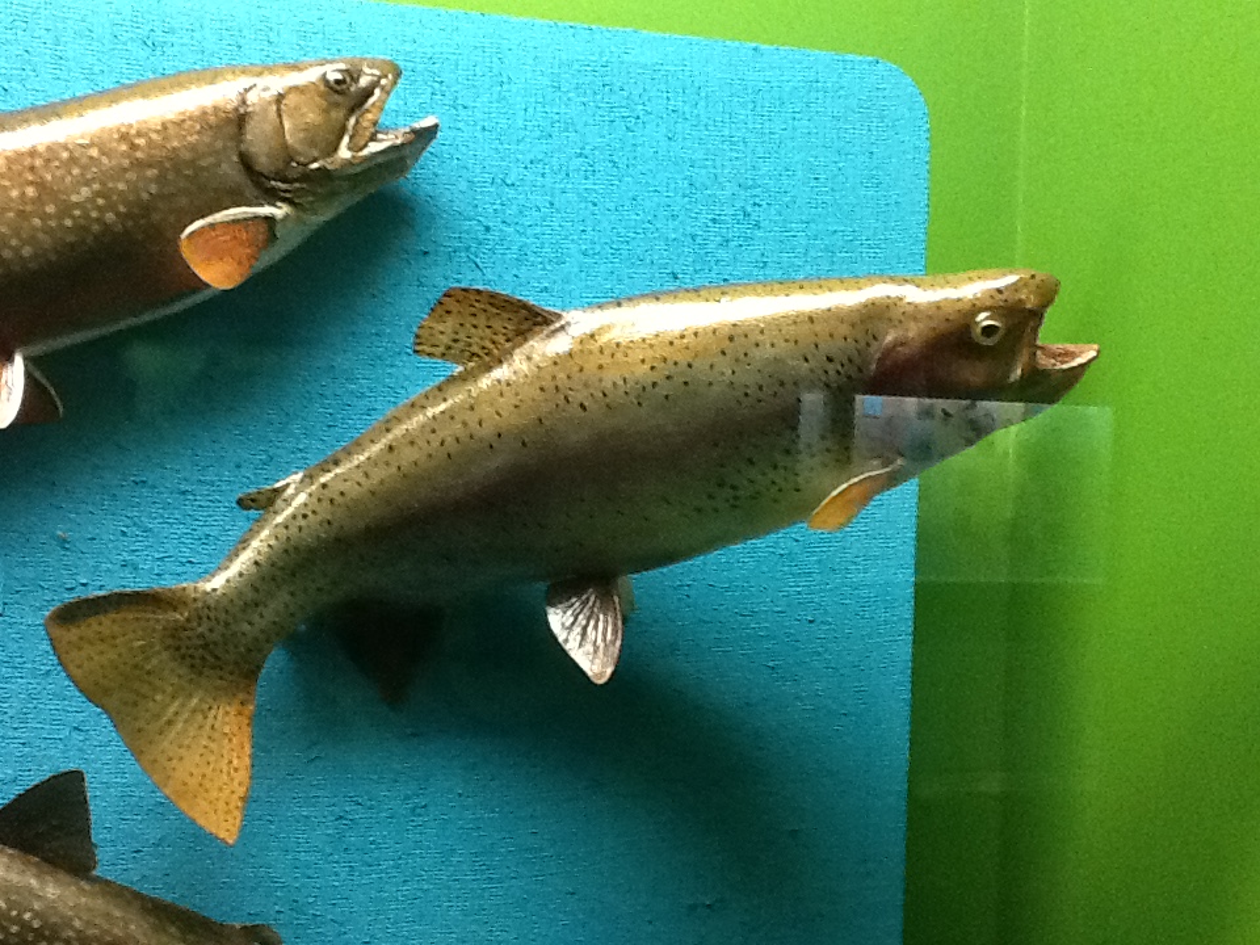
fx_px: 1602
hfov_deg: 42.9
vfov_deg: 32.9
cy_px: 472
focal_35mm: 44
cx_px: 630
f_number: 2.4
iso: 320
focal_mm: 2.03
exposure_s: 1/30
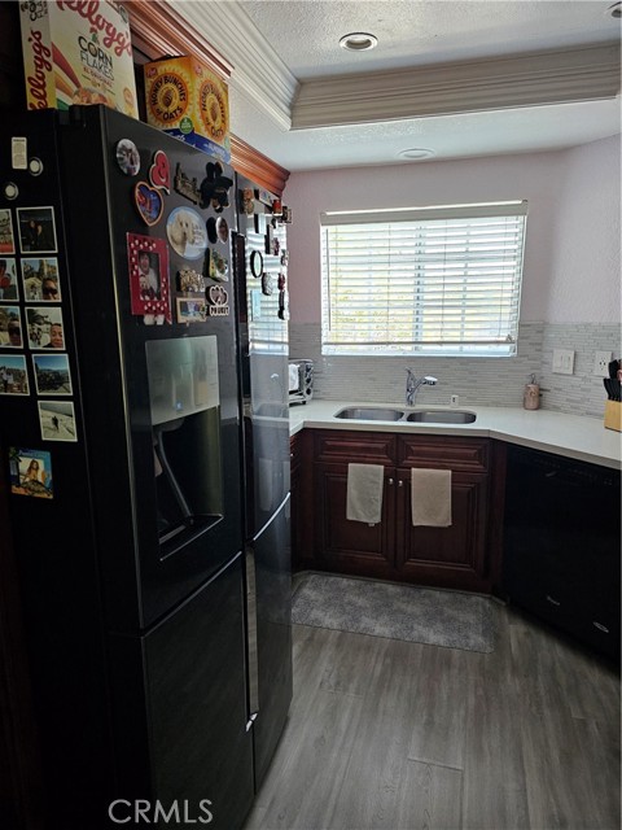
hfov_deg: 58.9
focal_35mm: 23
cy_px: 415
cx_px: 311
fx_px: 551
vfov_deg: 73.9
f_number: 1.7
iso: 640
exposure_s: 1/120
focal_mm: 6.3
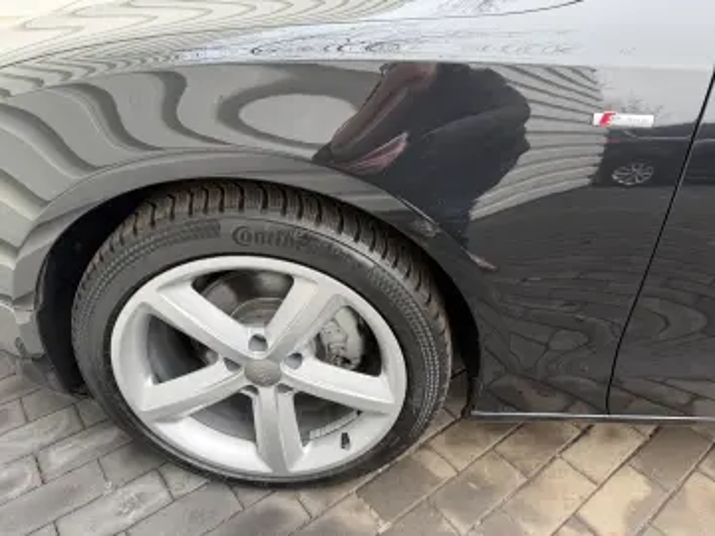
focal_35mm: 24
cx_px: 358
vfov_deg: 56.8
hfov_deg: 71.6
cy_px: 268
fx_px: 496
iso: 125
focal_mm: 6.76
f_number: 1.78
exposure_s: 1/121
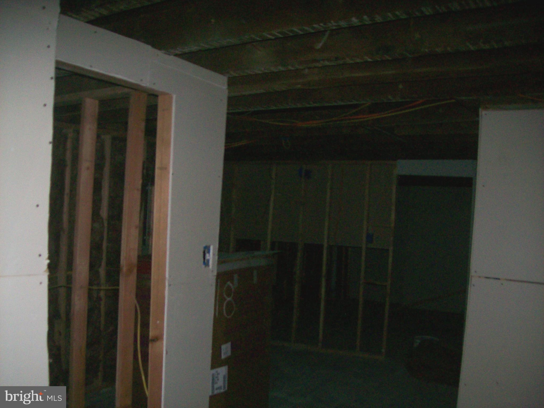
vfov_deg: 39.6
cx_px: 272
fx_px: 565
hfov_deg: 51.4
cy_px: 204
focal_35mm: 36
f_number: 2.7
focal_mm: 6
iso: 140
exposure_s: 1/64
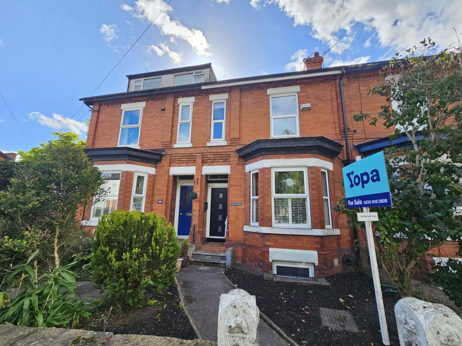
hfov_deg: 106.2
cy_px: 173
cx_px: 231
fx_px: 174
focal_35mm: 13
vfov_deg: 89.9
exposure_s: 1/763
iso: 50
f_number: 2.2
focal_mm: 2.2
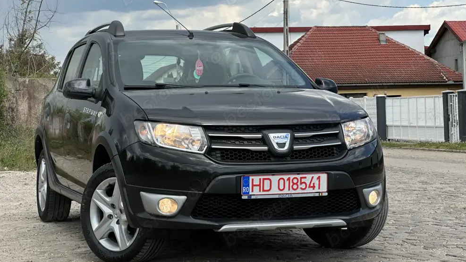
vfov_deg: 14.2
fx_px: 1050
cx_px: 232
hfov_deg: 25.0
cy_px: 98
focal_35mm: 85
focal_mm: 9
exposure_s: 1/479
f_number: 2.8
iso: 32
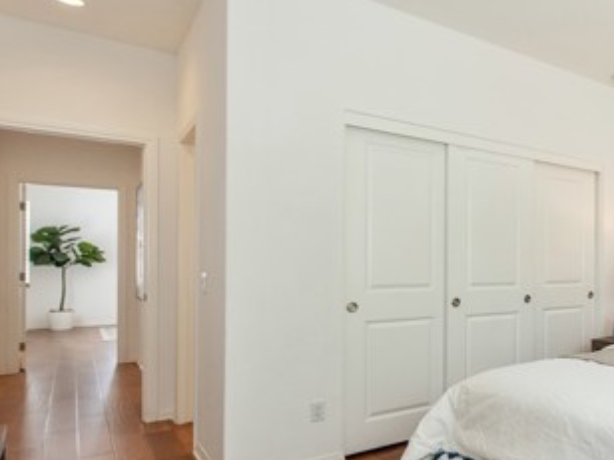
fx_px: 532
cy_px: 260
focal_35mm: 30
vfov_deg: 46.7
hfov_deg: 48.8
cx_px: 618
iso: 800
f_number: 5.6
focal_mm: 15
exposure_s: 1/125
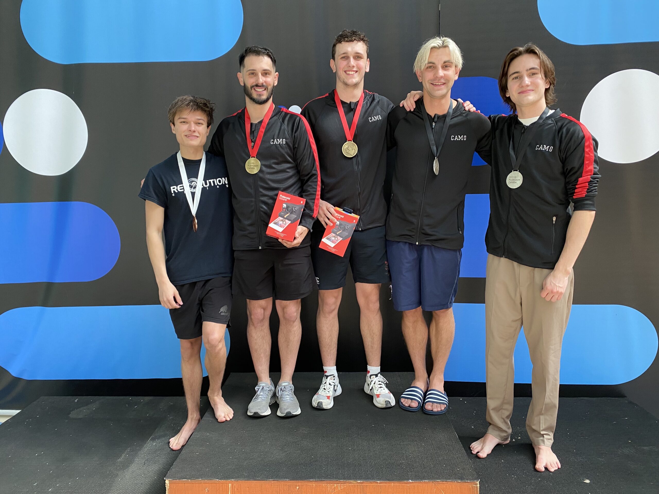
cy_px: 247
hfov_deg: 67.3
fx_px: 495
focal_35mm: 26
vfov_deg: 53.1
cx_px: 330
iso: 125
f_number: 1.8
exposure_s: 1/97
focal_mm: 4.25
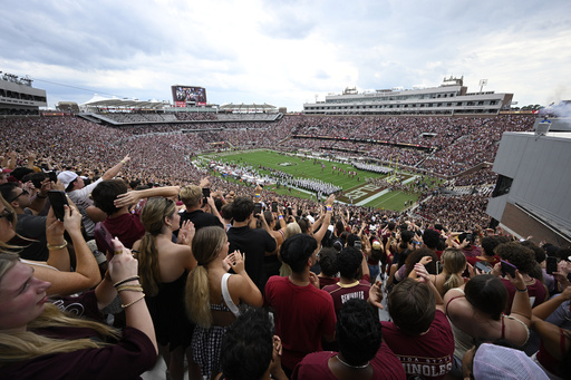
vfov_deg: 81.2
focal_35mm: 14
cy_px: 190
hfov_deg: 104.3
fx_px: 222
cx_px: 286
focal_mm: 14
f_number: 8
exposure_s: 1/500
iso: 500
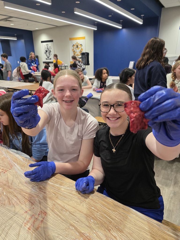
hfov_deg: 58.9
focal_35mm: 23
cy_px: 120
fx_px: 159
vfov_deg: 73.9
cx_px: 90
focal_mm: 6.3
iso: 250
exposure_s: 1/120
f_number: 1.7
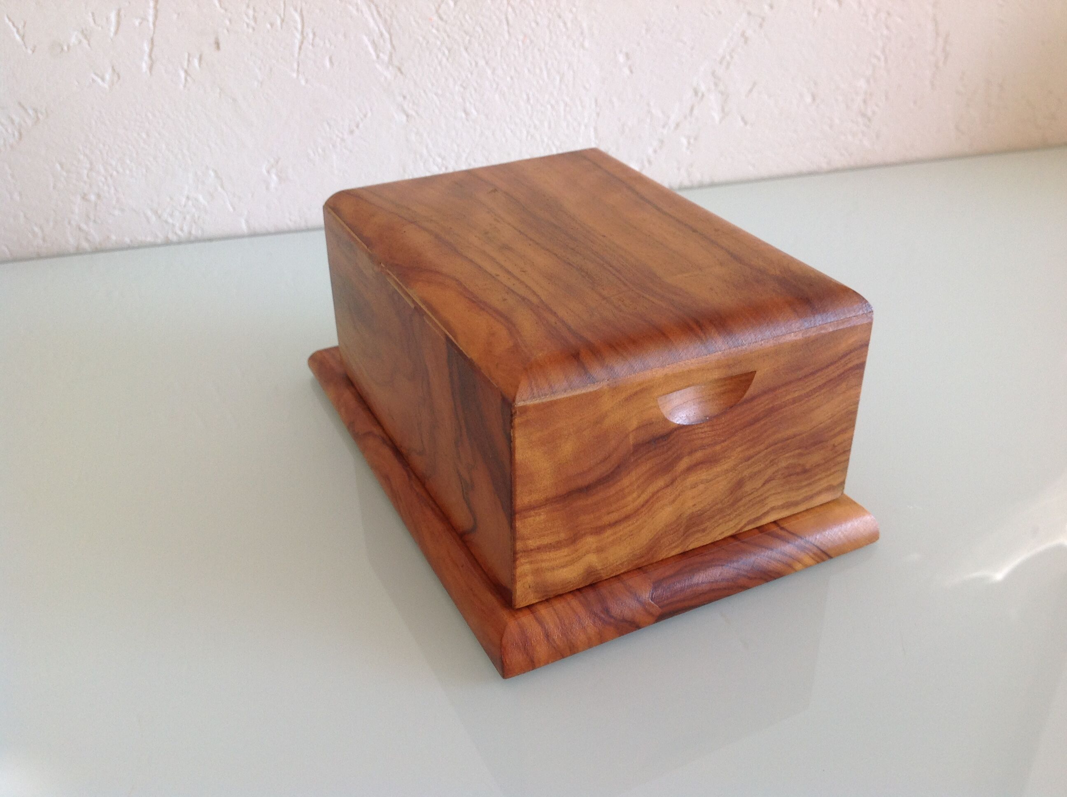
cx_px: 534
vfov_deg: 40.6
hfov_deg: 52.7
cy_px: 398
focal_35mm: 35
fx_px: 1077
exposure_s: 1/60
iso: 64
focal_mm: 4.28
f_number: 2.4
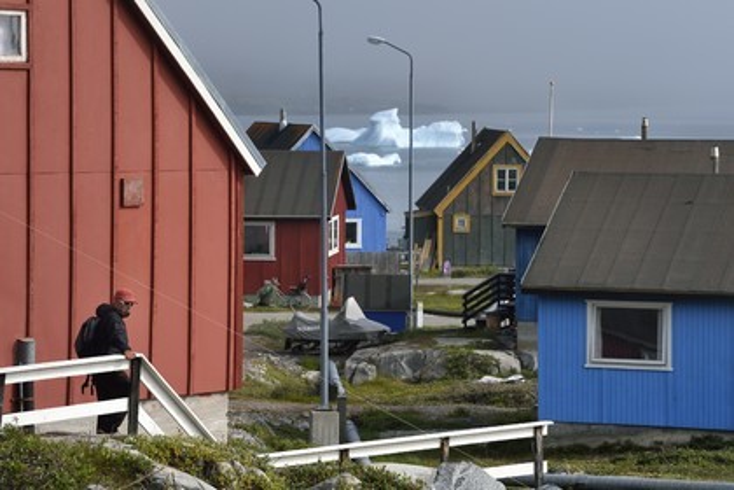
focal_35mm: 155
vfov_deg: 8.9
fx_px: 3160
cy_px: 245
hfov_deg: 13.2
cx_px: 367
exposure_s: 1/250
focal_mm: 155
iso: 200
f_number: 13
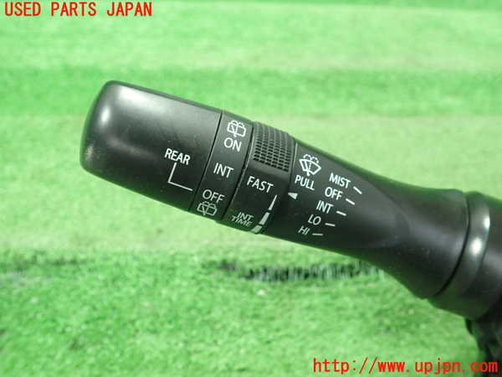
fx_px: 435
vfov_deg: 46.8
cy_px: 188
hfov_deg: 60.0
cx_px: 251
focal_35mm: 30
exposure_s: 1/125
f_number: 2.3
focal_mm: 5.5
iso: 800
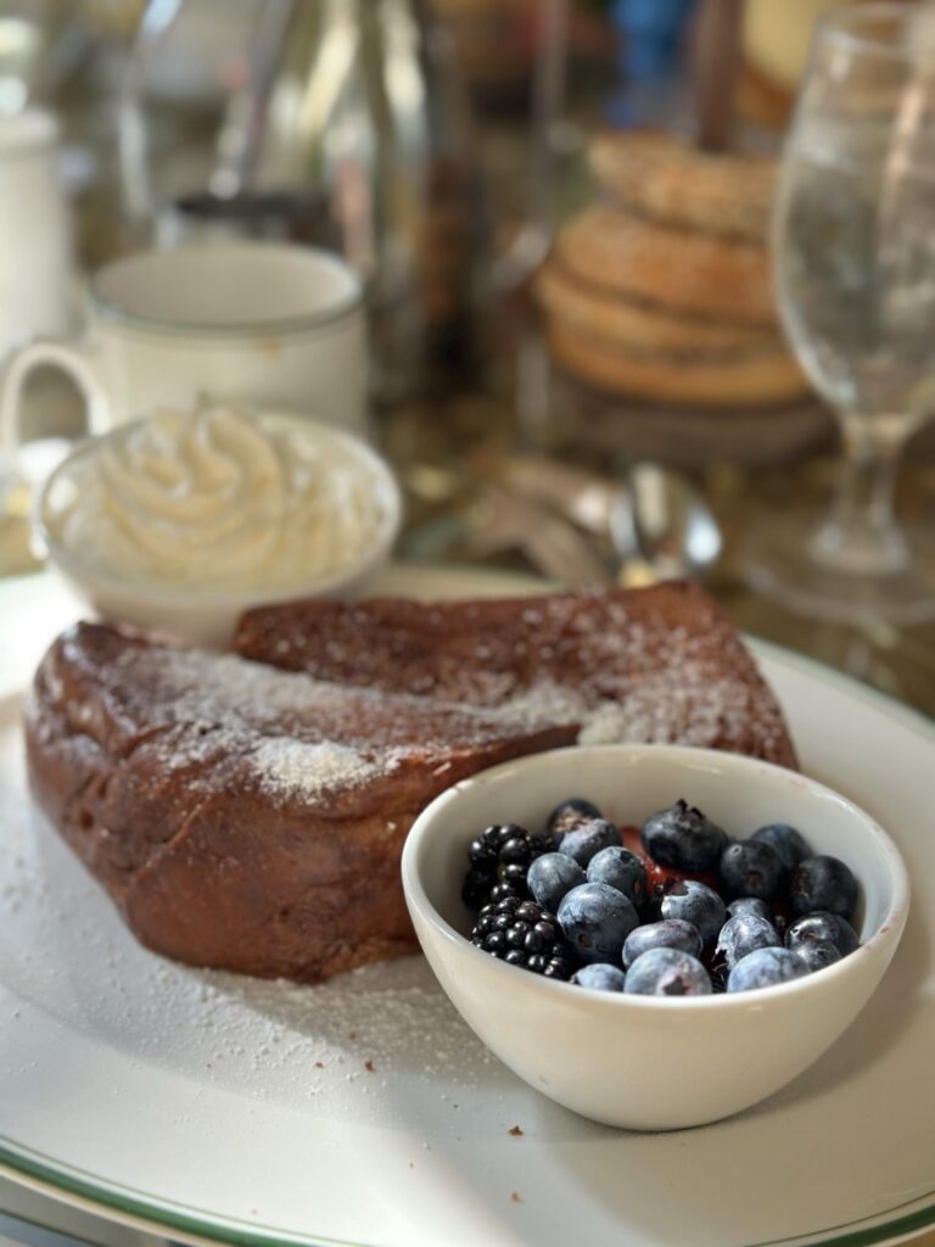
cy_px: 624
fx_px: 1729
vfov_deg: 39.7
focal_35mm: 48
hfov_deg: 30.3
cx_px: 468
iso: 80
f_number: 1.78
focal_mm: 6.86
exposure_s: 1/240
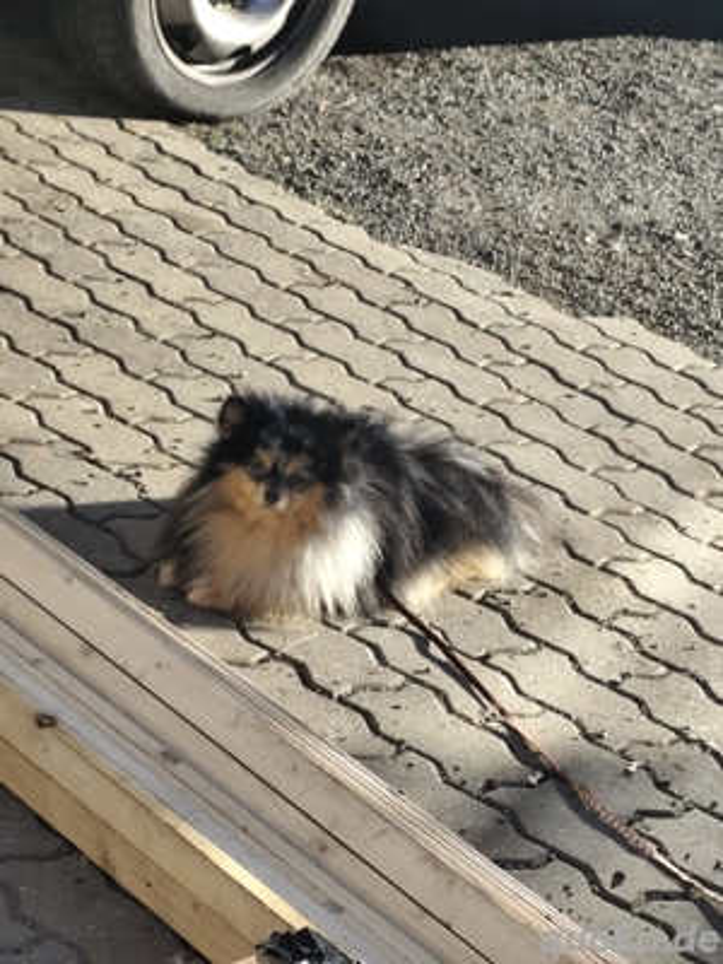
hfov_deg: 16.4
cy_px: 482
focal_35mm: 90
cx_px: 362
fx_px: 2506
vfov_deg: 21.8
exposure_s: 1/227
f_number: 1.65
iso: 50
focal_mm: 6.19
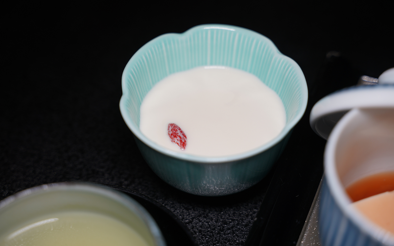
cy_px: 116
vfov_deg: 16.9
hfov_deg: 26.8
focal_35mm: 77
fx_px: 827
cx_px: 197
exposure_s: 1/80
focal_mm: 75
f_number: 4
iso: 200
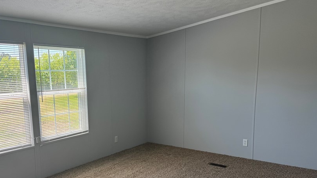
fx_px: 277
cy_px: 119
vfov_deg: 35.3
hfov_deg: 58.8
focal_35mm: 33
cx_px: 119
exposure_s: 1/175
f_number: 1.78
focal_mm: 6.76
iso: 64
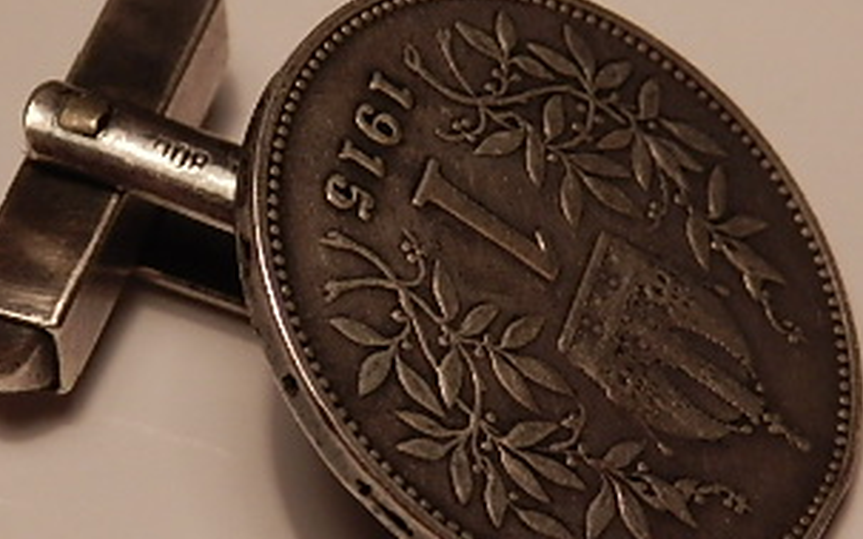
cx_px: 80
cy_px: 197
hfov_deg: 14.0
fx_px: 3479
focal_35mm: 148
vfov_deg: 8.8
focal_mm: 11.9
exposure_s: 1/100
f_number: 4.4
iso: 250
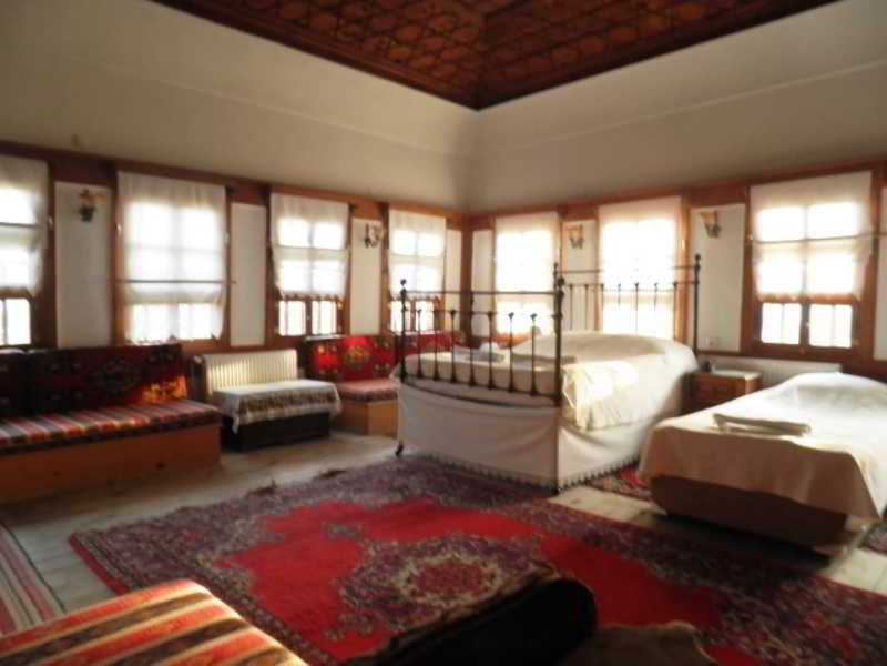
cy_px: 333
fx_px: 615
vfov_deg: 56.8
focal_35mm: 24
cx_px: 444
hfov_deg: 71.6
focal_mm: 4.3
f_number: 3.3
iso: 160
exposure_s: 1/10
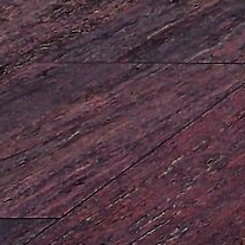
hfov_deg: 5.1
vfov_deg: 5.7
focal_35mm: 266
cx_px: 1283
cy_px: -696
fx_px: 2130
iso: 100
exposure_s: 1/320
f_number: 9
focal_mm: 18
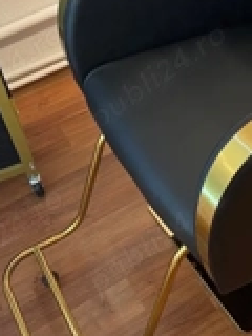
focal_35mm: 65
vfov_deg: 29.5
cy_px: 103
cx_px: 200
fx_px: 631
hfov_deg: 22.3
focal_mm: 5.7
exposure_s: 1/50
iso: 200
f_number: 1.5
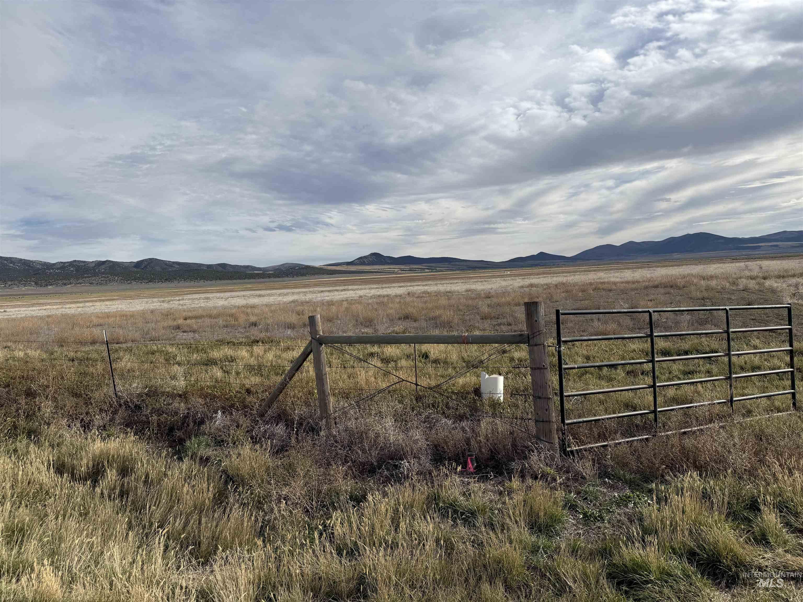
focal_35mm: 24
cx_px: 402
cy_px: 301
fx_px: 557
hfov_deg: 71.6
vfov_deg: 56.8
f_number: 1.78
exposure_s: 1/7353
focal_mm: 6.76
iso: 80
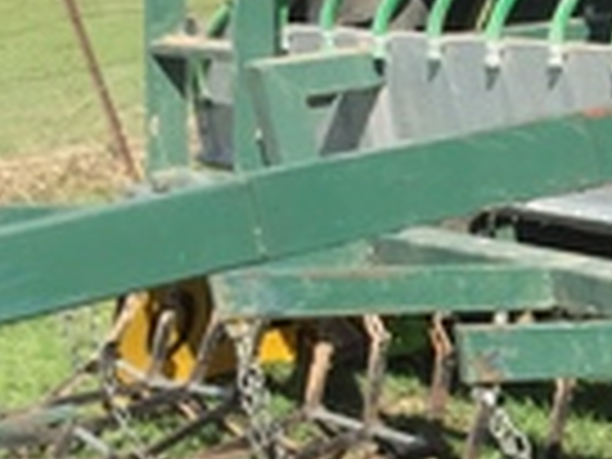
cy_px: 430
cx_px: 1440
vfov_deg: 10.5
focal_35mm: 141
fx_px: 2493
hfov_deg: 11.6
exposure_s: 1/1412
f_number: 2.2
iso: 32
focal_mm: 4.15
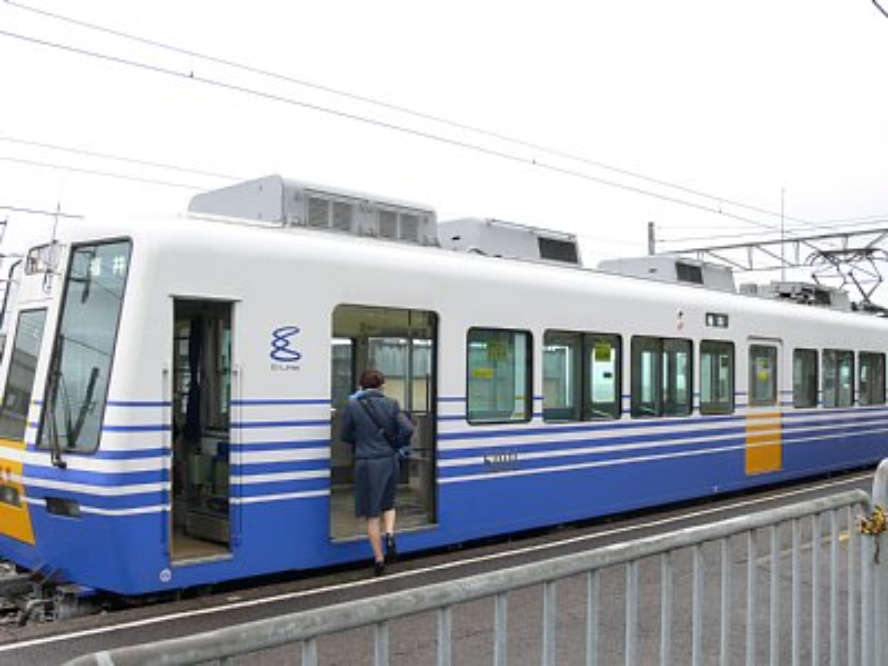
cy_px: 333
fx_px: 898
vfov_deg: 40.7
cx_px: 444
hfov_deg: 52.6
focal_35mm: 35
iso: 80
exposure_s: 1/80
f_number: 4
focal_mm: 7.4
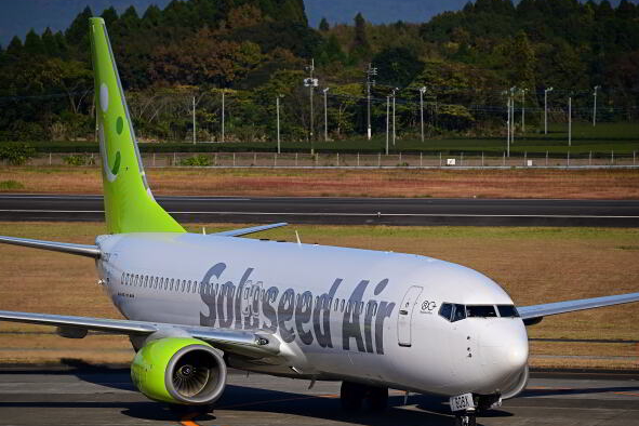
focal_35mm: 314
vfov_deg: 4.4
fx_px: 5573
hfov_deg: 6.6
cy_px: 223
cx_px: 303
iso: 250
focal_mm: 290
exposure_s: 1/2000
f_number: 6
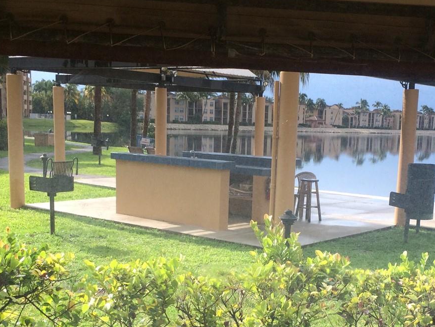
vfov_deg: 27.2
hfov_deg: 35.9
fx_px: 666
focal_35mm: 53
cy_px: 246
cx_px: 273
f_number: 2.2
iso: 32
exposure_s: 1/323
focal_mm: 4.15
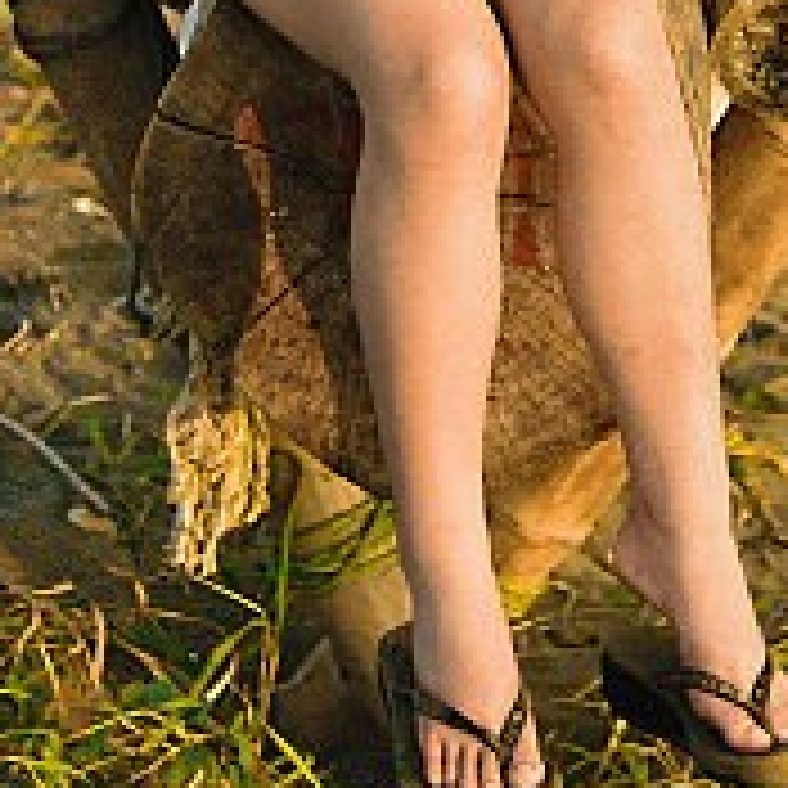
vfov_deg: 9.6
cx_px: 369
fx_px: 4481
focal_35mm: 174
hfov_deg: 10.0
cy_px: -543
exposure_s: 1/500
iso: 100
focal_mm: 35
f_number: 2.2
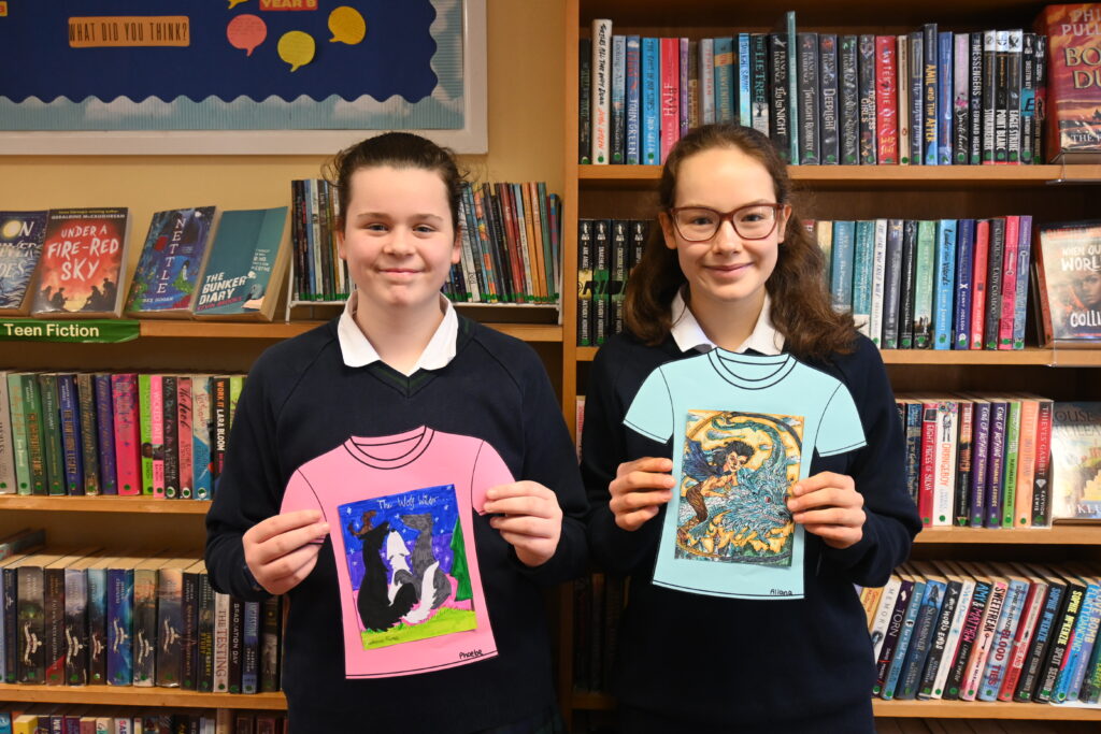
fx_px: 986
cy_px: 367
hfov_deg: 58.3
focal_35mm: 32
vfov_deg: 40.8
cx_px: 550
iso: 1000
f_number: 4
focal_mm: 21.5
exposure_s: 1/125
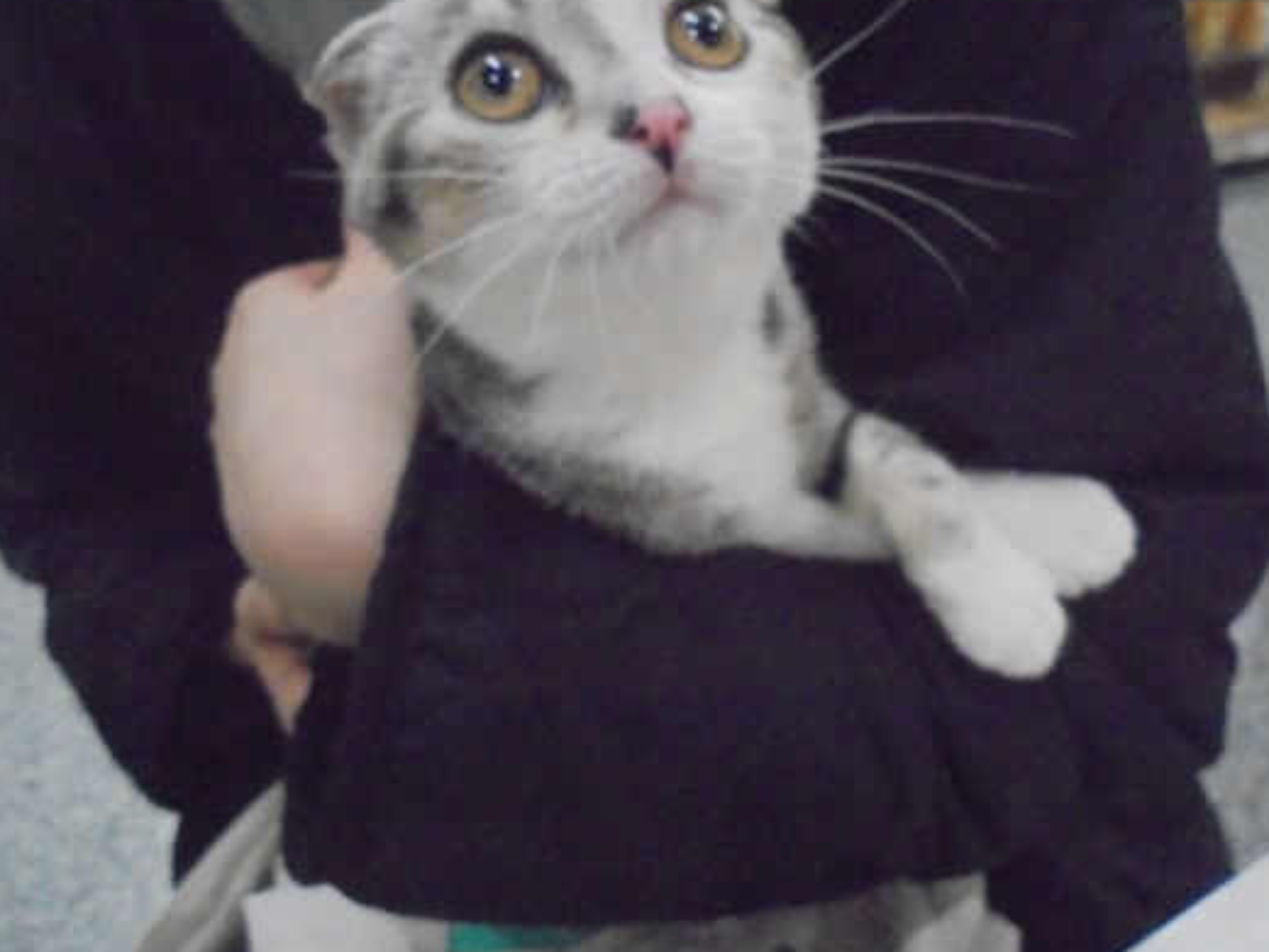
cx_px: 708
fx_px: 1100
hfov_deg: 59.8
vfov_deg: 46.8
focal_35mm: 30
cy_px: 493
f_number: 3.5
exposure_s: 1/125
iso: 1600
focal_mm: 4.6
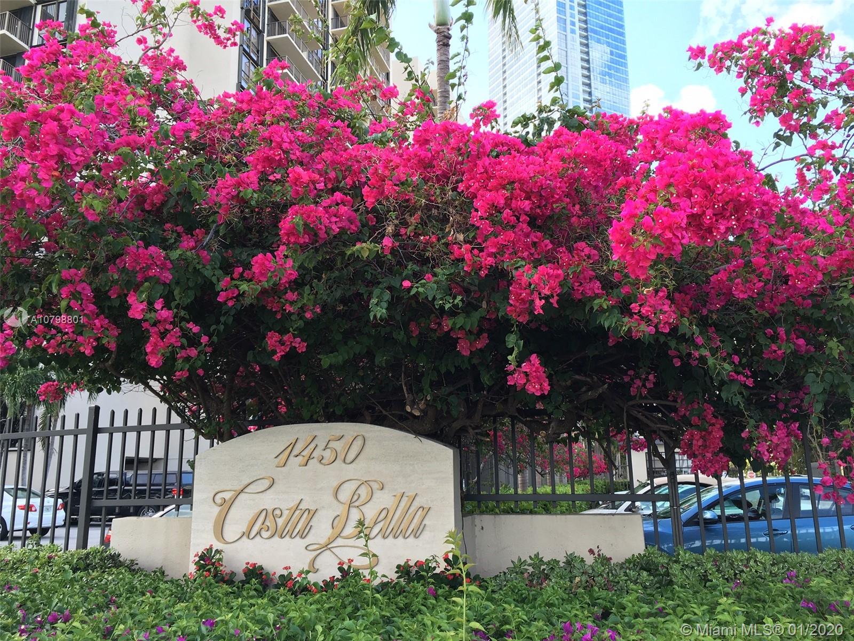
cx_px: 427
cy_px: 320
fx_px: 715
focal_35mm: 29
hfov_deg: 61.7
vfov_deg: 48.2
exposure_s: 1/155
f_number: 2.2
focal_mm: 4.15
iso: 25
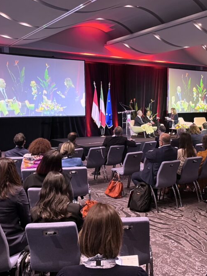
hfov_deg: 35.6
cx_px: 138
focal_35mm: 40
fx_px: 319
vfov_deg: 46.8
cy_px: 131
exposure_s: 1/33
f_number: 1.6
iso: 500
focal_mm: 5.1
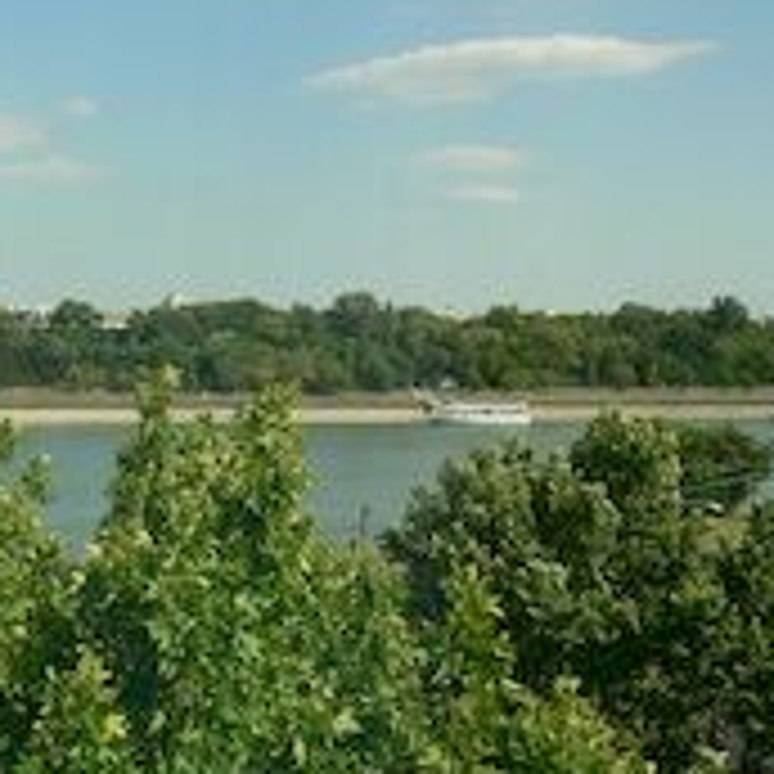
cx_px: 81
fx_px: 1594
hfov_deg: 26.4
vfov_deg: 27.3
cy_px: 396
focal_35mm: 63
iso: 80
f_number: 5.6
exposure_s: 1/200
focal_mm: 7.5
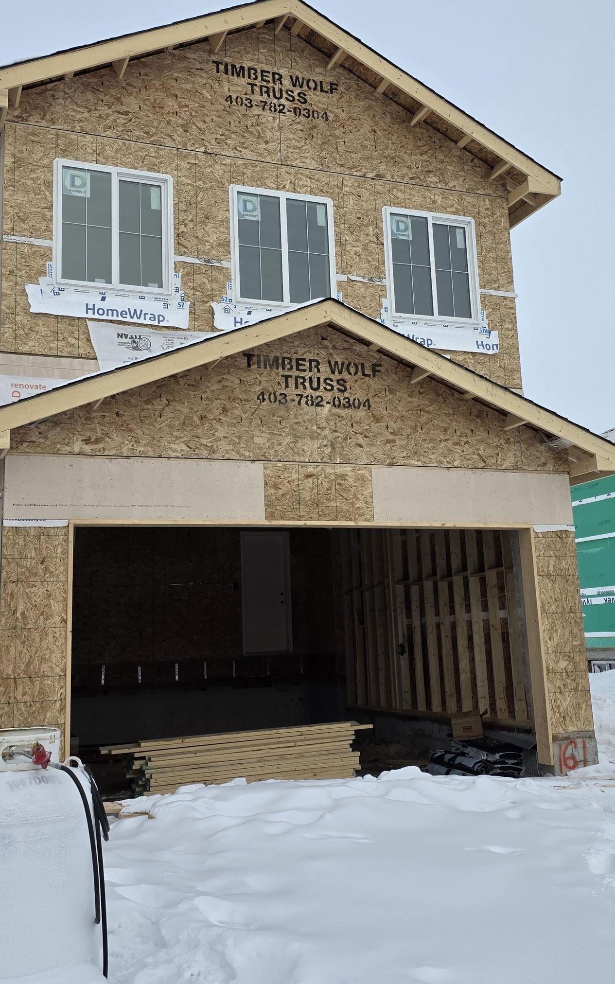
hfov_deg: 34.4
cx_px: 304
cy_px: 442
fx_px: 992
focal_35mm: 37
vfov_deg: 52.7
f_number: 1.7
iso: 80
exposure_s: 1/4434
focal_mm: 6.3
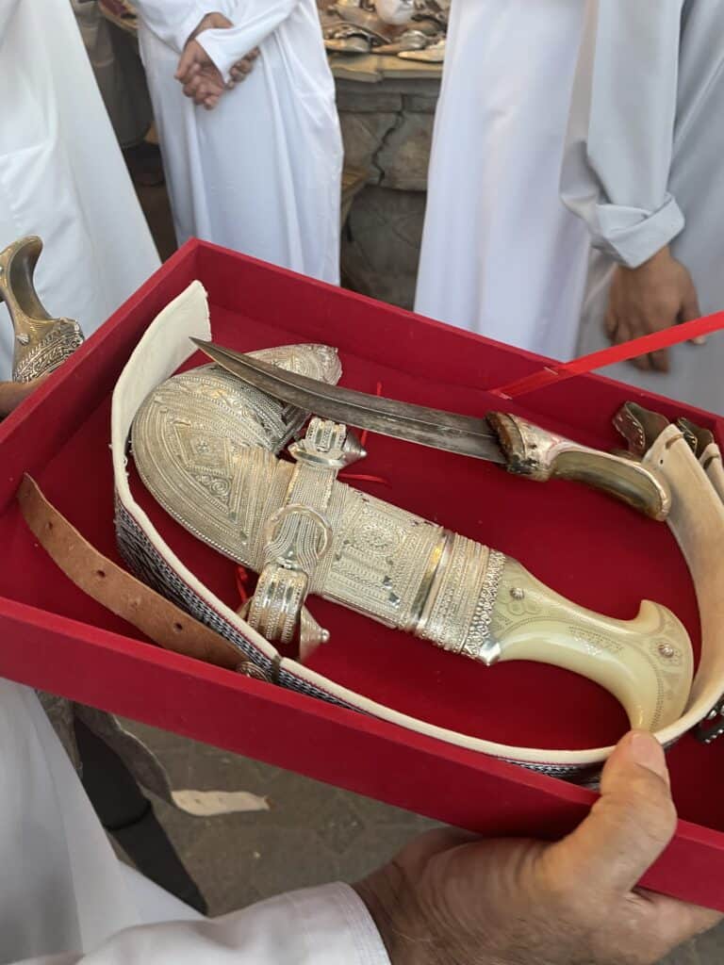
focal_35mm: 26
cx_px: 362
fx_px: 725
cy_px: 482
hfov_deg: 53.1
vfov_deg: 67.3
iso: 80
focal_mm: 4.2
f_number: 1.6
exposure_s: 1/50
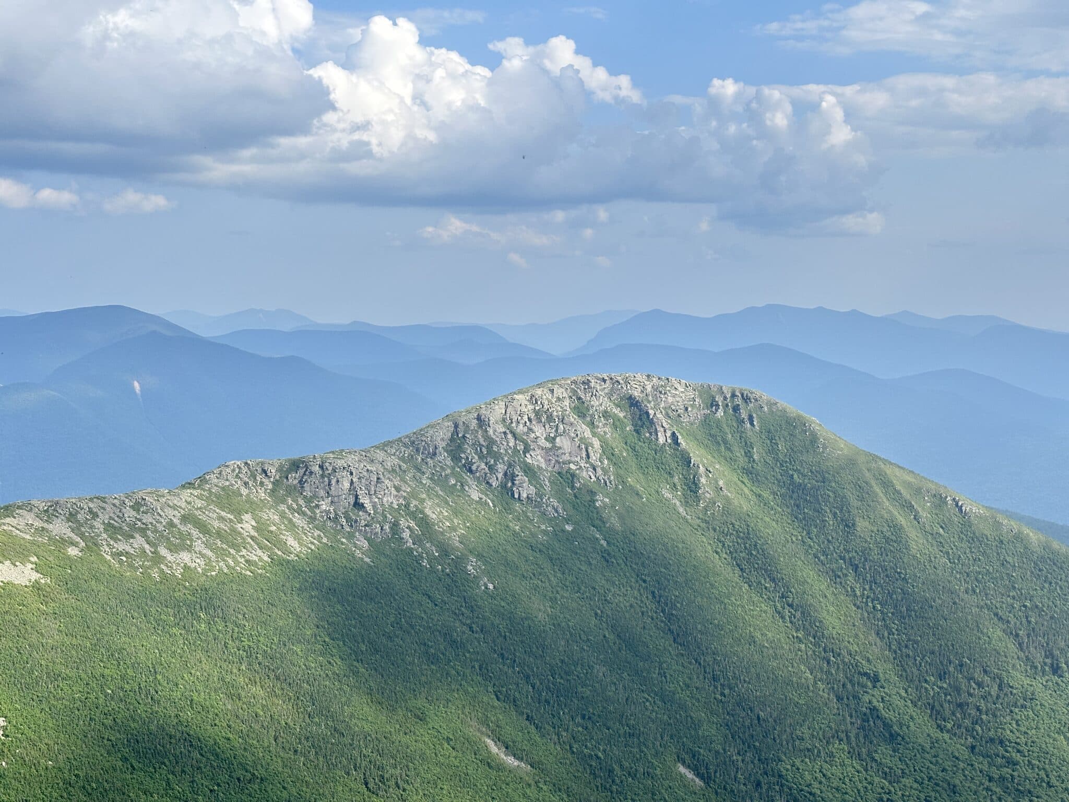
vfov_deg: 30.3
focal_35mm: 48
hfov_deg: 39.7
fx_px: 1482
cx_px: 534
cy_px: 401
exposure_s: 1/2252
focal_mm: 6.86
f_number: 1.78
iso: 64
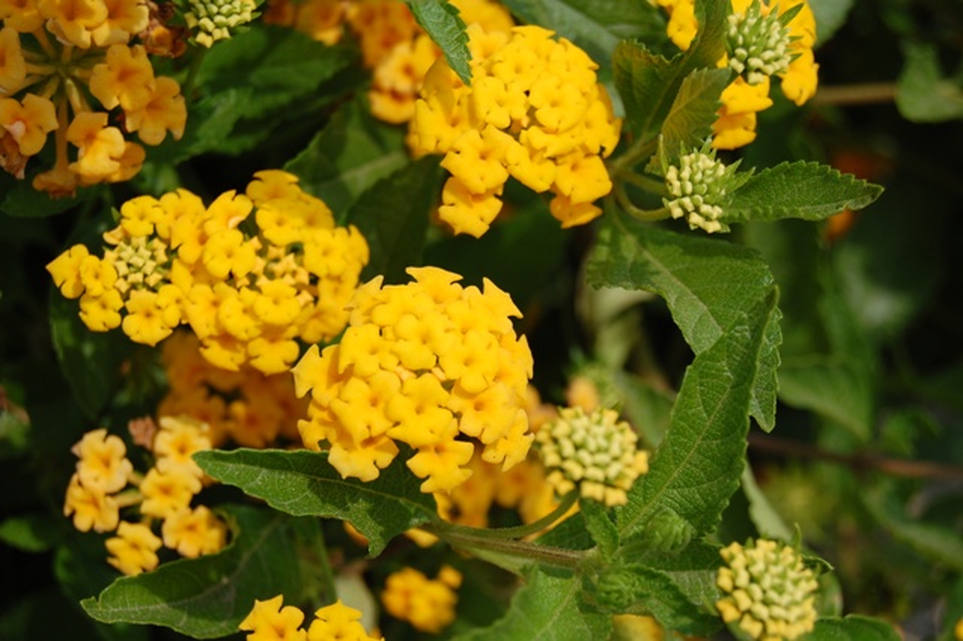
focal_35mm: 82
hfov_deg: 24.6
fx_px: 2206
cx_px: 482
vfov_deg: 16.5
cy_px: 320
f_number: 8
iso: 200
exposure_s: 1/500
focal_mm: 55
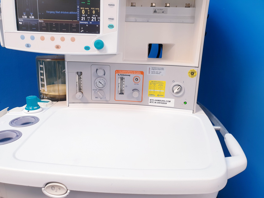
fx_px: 198
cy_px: 99
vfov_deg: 53.1
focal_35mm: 26
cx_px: 132
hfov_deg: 67.3
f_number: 2.4
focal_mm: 4.3
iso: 125
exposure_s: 1/50
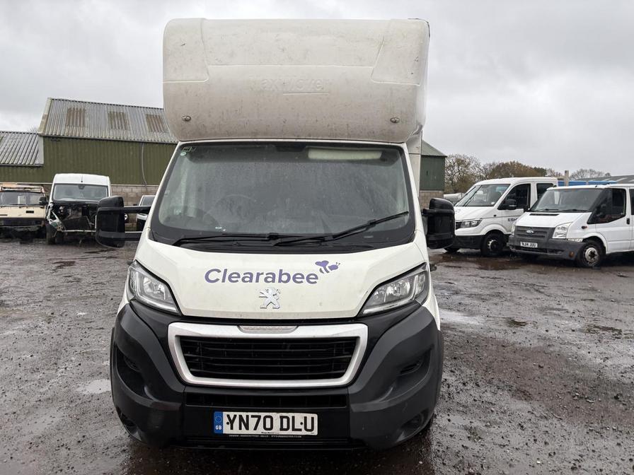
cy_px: 238
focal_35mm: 26
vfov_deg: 53.1
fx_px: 476
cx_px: 317
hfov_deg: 67.3
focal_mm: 5.96
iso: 40
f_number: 1.6
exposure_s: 1/194
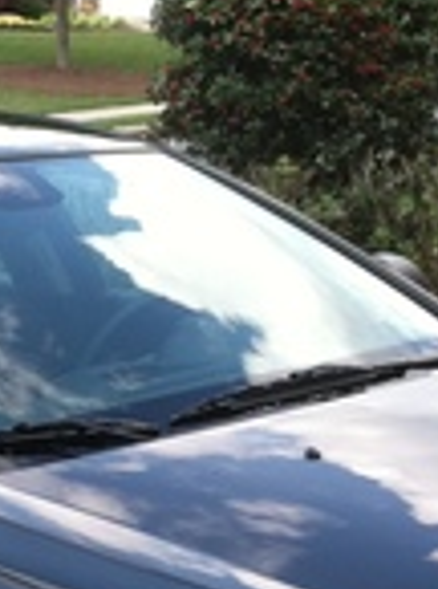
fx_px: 1966
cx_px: 55
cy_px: 496
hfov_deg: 12.6
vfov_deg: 16.8
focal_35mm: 116
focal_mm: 3.85
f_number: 2.8
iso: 80
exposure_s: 1/280
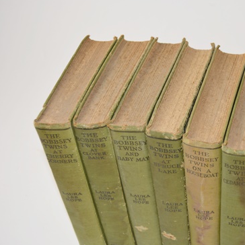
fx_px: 504
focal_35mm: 63
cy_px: 114
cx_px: 190
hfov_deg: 26.9
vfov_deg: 27.3
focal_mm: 30
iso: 200
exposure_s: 1/125
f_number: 4.5
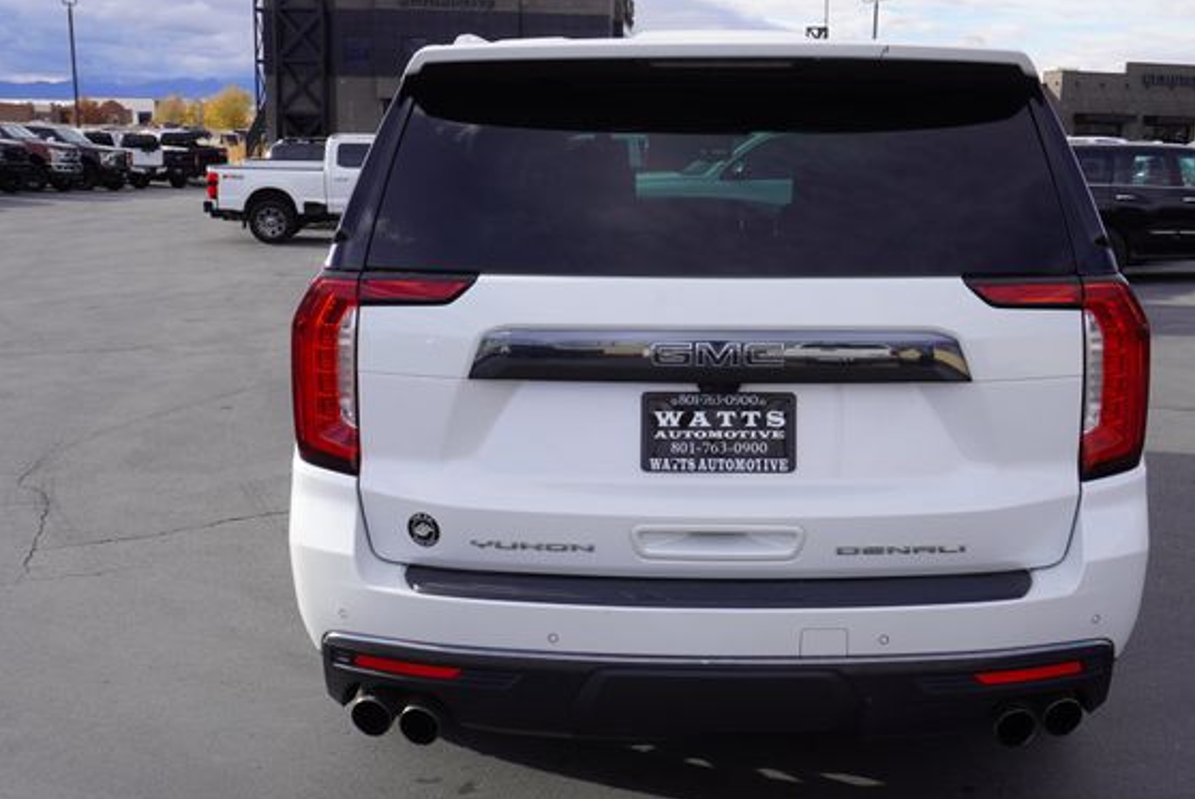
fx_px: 1315
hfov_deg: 48.7
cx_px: 683
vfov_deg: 33.8
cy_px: 405
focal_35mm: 40
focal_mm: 23
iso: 100
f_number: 9
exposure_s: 1/125
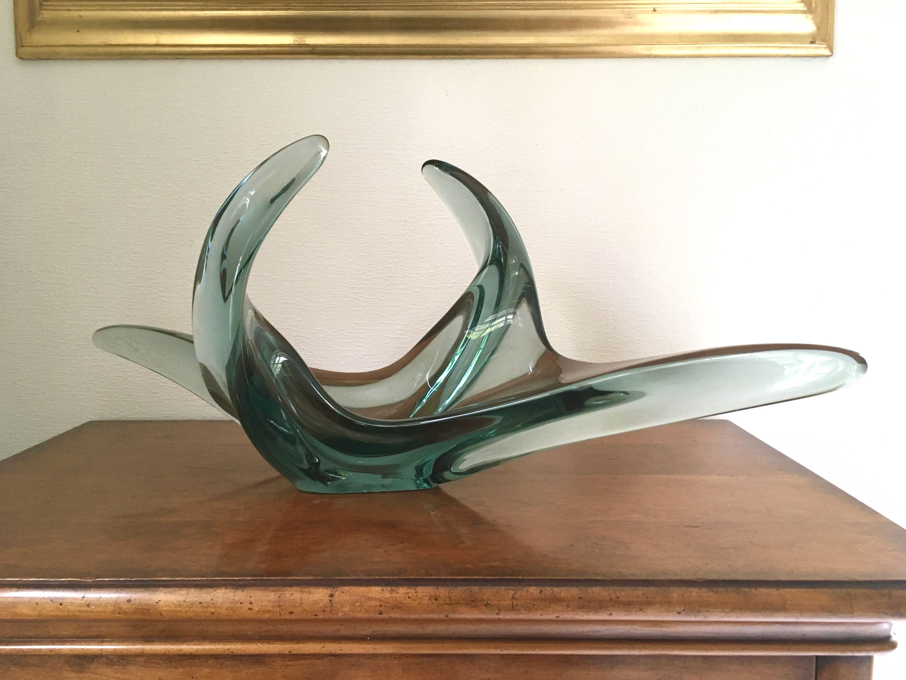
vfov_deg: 48.2
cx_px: 453
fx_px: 759
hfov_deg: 61.7
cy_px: 340
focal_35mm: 29
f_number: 2.2
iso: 160
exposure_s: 1/33
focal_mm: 4.15
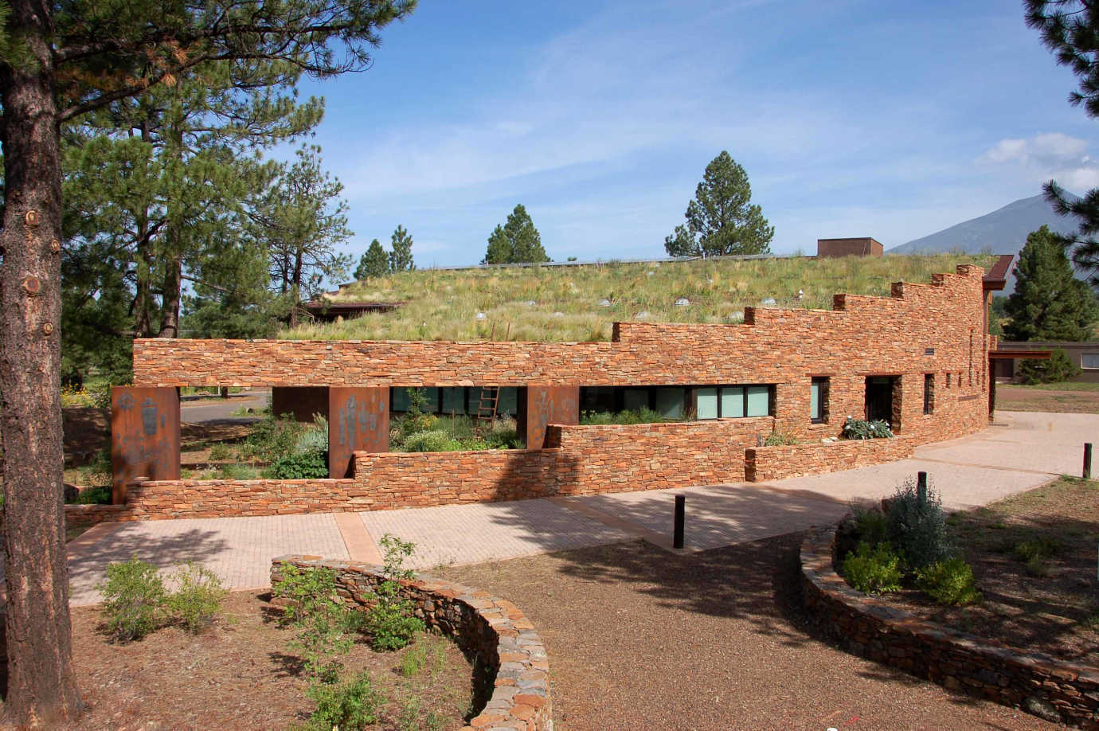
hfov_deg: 62.0
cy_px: 366
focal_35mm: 30
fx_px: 915
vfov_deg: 43.5
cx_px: 550
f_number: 10
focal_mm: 20
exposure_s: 1/400
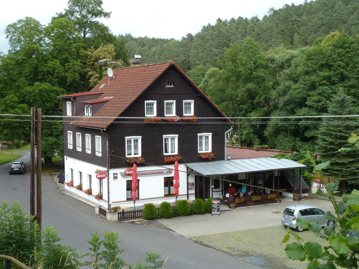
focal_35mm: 52
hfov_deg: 36.8
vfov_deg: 28.0
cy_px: 134
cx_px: 180
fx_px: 539
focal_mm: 8.5
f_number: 3.8
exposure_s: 1/250
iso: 80
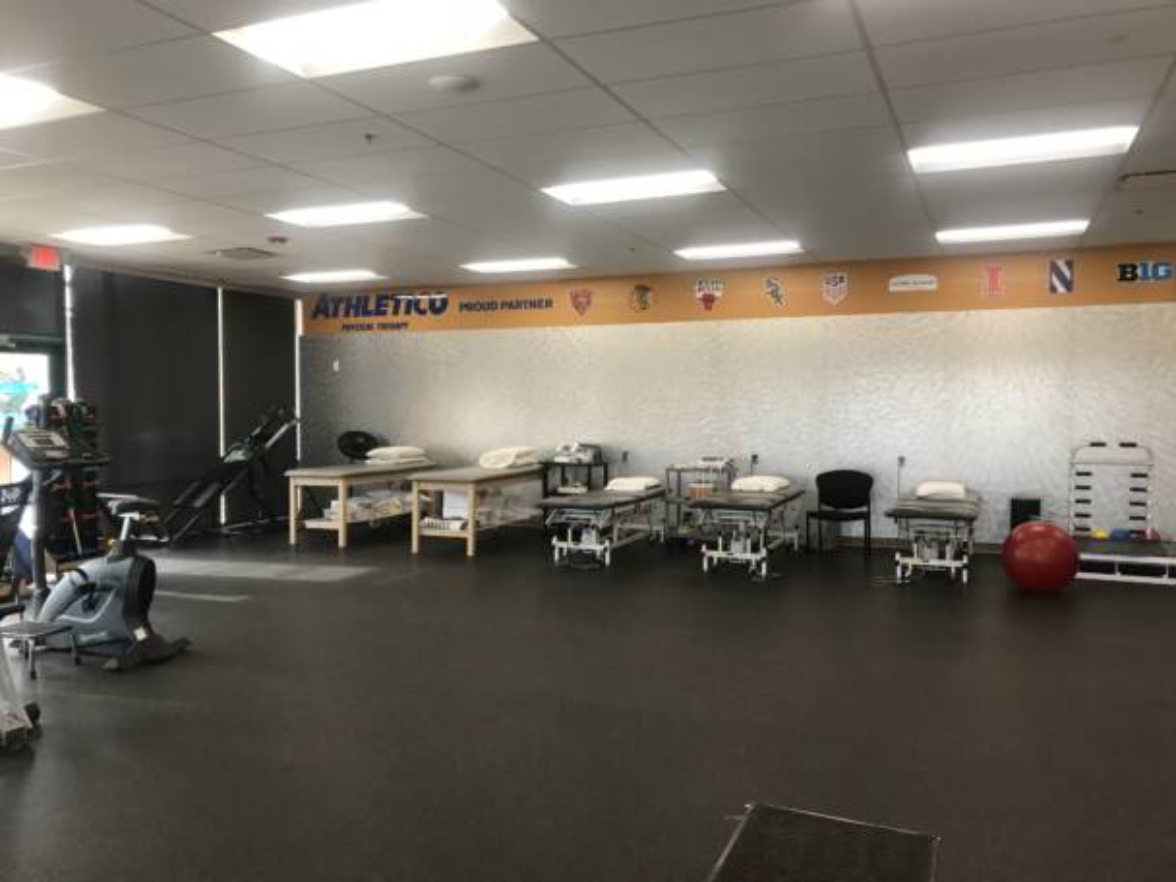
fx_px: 951
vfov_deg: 49.7
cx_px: 588
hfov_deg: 63.4
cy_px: 441
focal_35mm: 28
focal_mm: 3.99
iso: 25
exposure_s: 1/30
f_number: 1.8
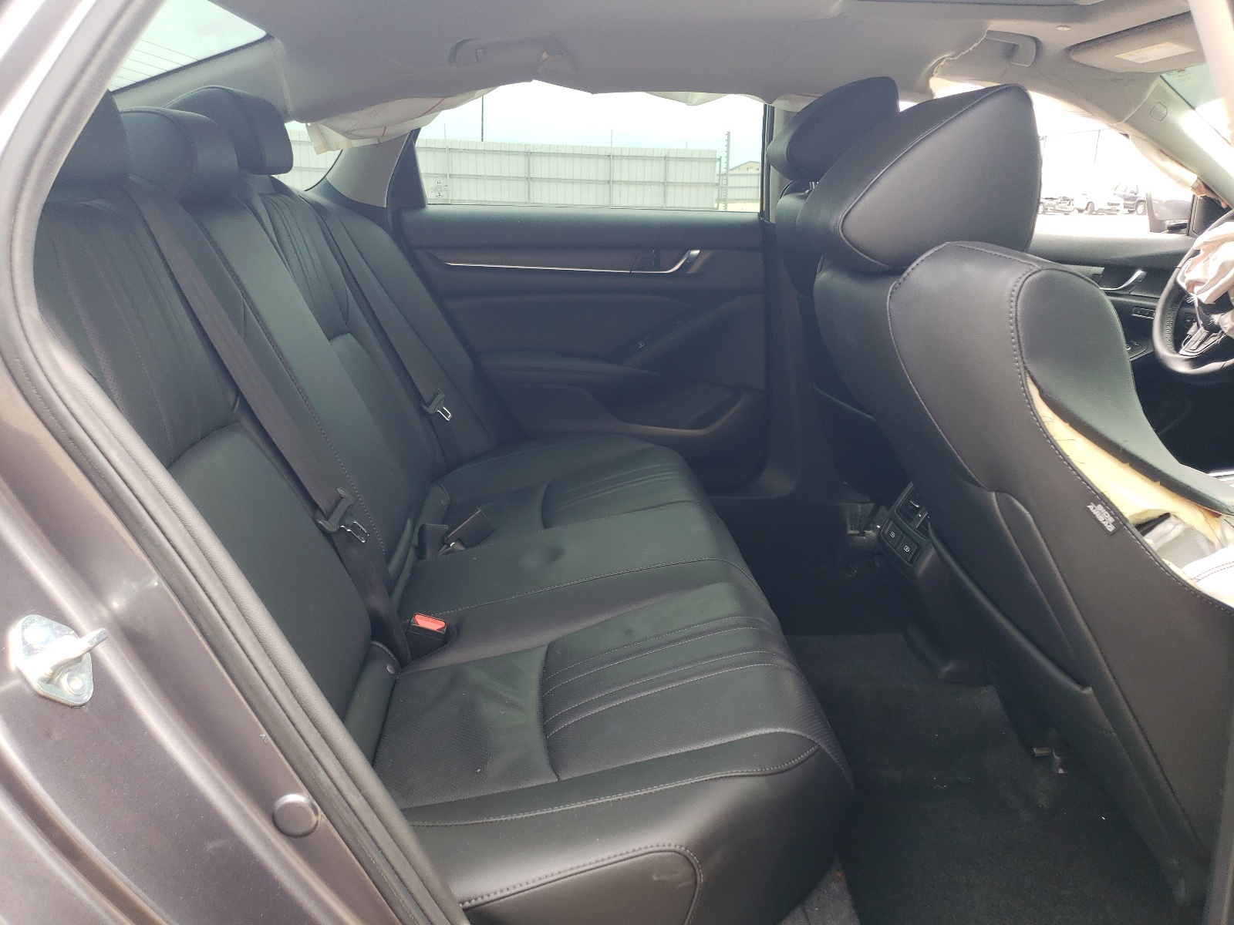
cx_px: 617
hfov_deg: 67.3
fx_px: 927
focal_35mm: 26
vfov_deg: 53.1
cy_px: 462
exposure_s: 1/175
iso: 50
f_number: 1.5
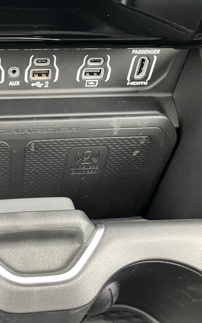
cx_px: 15
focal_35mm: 40
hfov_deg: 30.4
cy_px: 163
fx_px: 352
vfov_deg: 49.3
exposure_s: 1/60
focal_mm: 3.99
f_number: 1.8
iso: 250
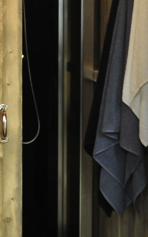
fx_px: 1278
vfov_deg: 10.6
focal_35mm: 198
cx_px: 168
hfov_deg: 6.6
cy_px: 103
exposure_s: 1/13
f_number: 2.8
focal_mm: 24
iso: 400
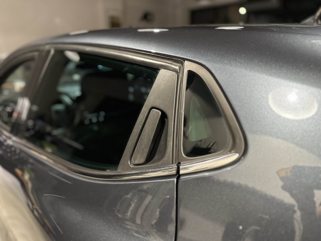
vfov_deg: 56.8
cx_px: 160
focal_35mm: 24
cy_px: 120
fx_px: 223
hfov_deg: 71.6
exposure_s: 1/33
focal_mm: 6.86
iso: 800
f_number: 1.78
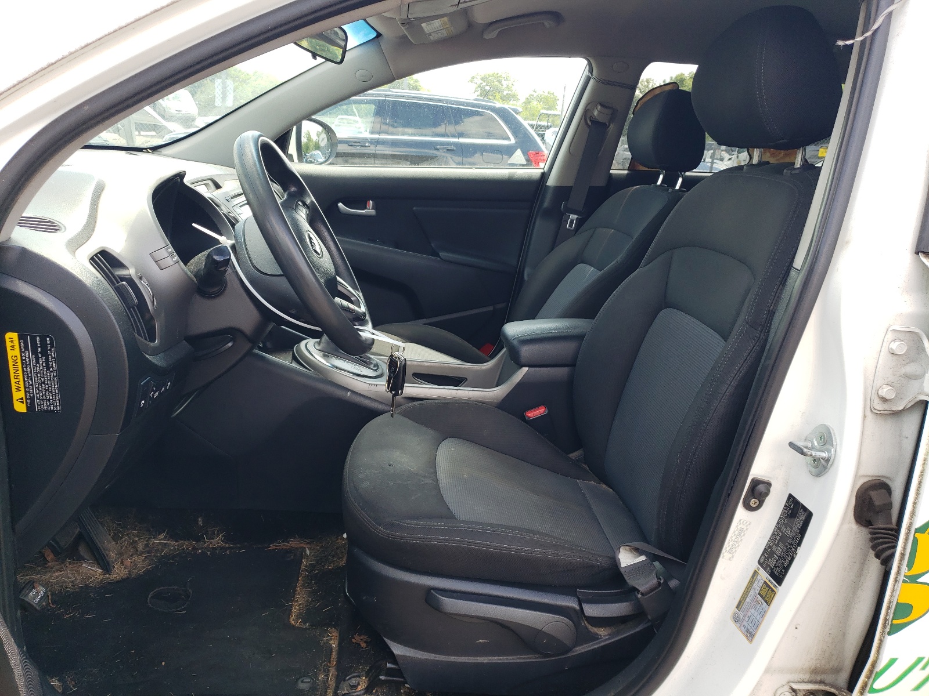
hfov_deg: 67.3
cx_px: 464
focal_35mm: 26
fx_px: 698
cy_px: 348
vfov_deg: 53.1
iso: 50
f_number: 1.5
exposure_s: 1/286
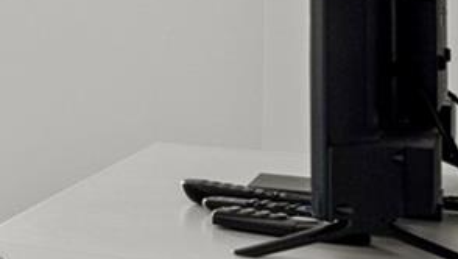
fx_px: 1240
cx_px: -960
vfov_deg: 11.7
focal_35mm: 102
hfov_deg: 11.1
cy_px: -32
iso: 640
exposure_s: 1/13
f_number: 8
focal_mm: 14
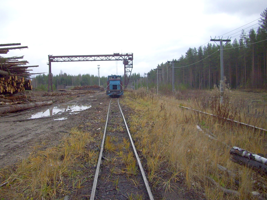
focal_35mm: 34
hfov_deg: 54.0
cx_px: 134
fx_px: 262
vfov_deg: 41.8
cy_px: 100
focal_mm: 5.7
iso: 80
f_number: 2.9
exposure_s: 1/250
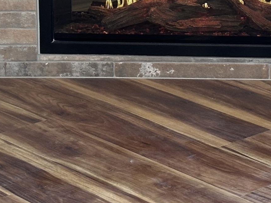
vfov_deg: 8.7
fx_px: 1323
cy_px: -51
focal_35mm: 169
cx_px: 205
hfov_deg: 11.7
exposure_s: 1/42
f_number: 1.78
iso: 125
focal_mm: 6.86
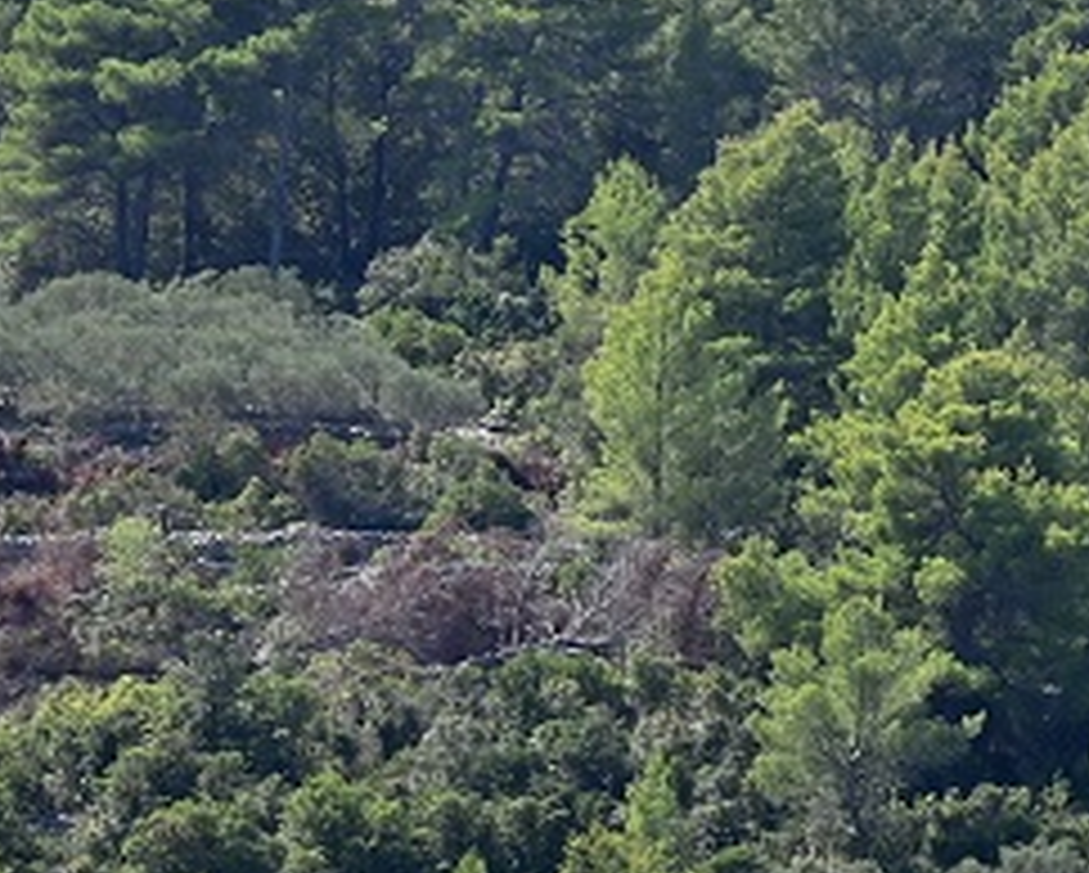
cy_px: 1222
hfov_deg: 3.8
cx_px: 2187
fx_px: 16257
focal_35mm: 504
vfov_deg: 3.1
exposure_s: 1/500
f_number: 5.6
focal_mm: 100
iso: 140
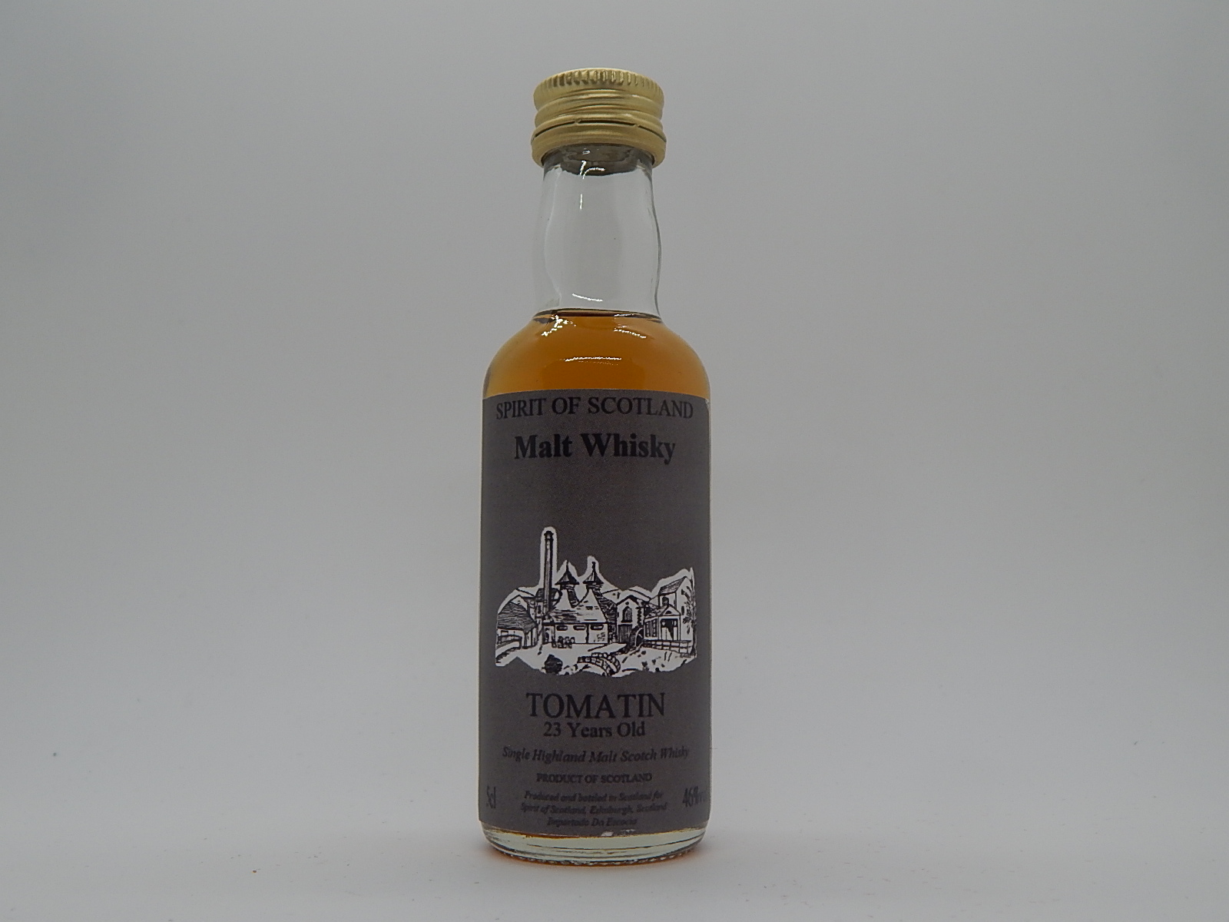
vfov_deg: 37.7
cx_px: 614
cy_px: 461
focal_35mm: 38
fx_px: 1349
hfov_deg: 49.0
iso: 125
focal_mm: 6.8
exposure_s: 1/200
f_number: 3.4
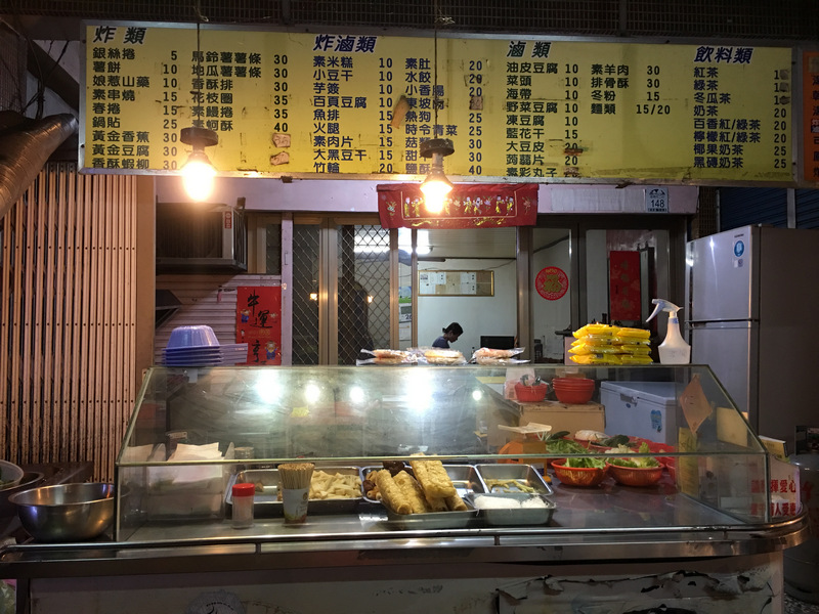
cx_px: 410
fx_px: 686
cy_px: 307
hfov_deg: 61.7
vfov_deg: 48.2
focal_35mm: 29
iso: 64
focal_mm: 4.15
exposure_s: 1/15
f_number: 2.2
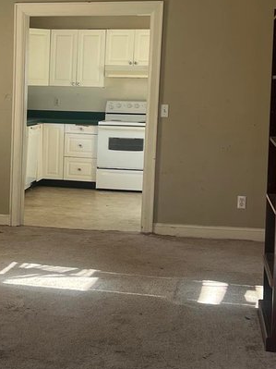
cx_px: 19
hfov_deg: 19.5
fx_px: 787
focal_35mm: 74
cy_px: 174
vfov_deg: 26.3
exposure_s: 1/171
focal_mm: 5.7
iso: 64
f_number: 1.5
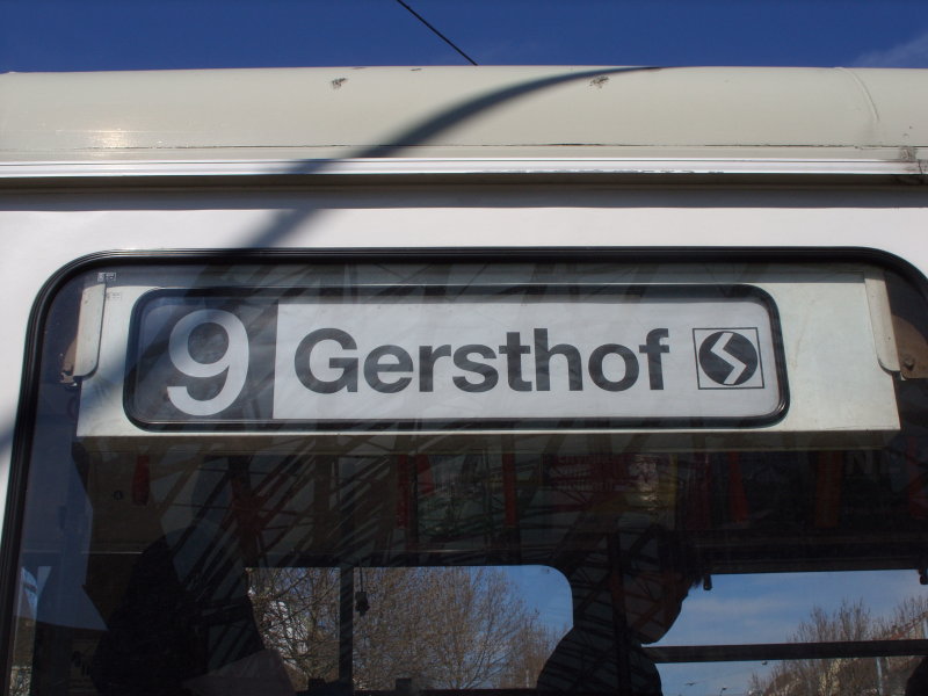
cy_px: 348
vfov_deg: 30.3
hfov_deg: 39.7
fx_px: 1287
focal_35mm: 48
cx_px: 464
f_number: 7.8
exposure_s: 1/438
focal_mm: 9.87
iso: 50
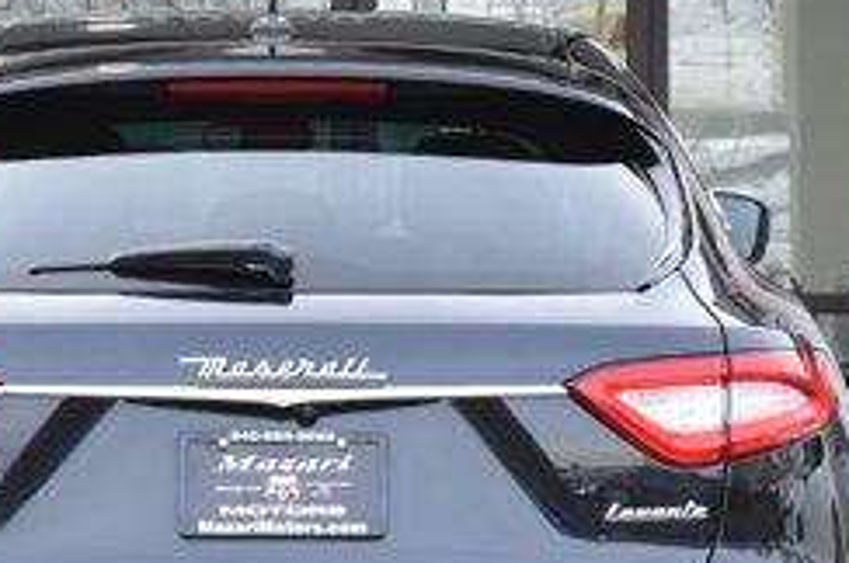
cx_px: 174
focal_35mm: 189
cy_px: 132
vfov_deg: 7.2
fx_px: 4451
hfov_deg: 10.9
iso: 400
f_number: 7.1
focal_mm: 30
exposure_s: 1/125
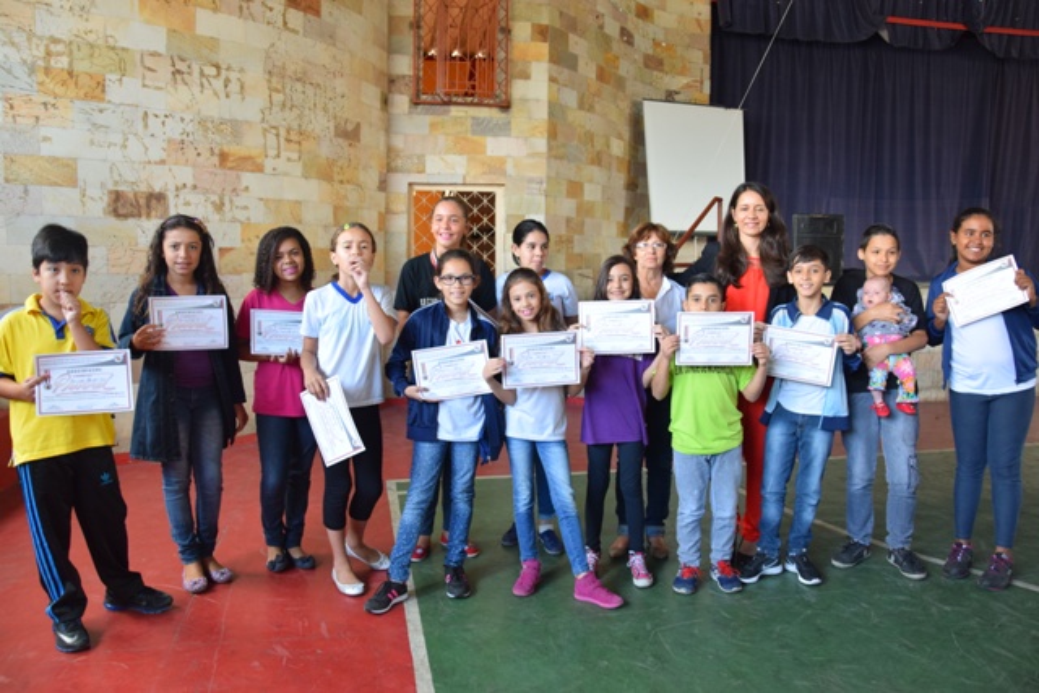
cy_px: 346
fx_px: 779
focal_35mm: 27
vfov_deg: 48.0
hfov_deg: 67.4
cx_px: 520
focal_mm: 18
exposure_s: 1/60
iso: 640
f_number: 4
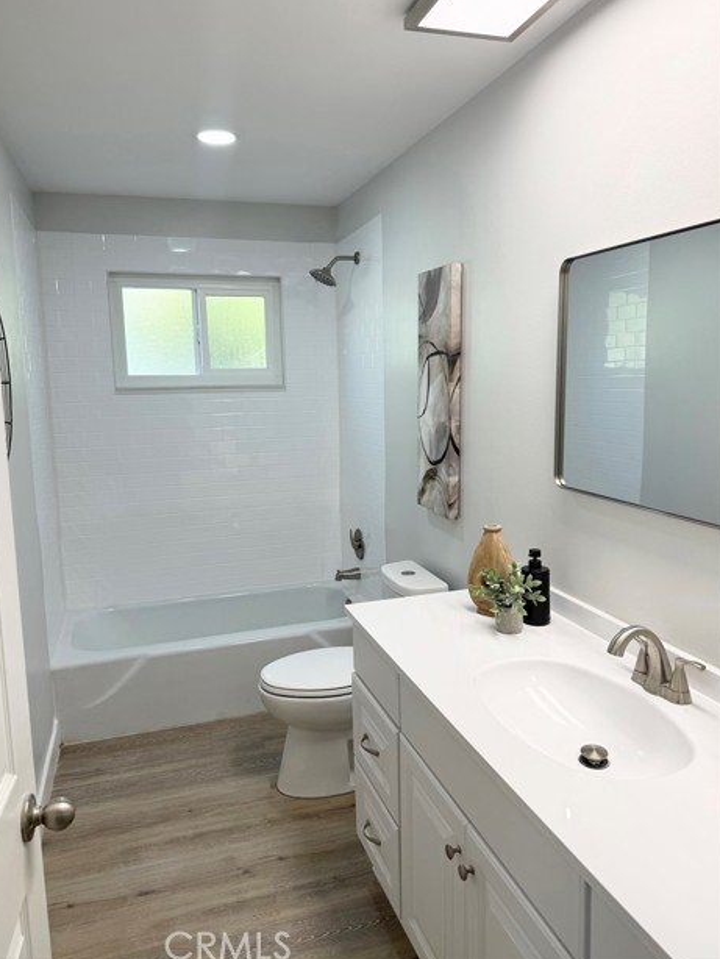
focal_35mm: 25
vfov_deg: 69.4
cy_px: 469
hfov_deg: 54.9
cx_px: 353
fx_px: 693
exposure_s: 1/166
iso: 64
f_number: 1.78
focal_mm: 6.76
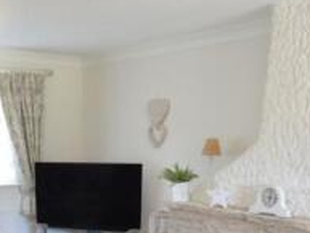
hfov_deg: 38.1
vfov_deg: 26.4
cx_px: 87
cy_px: 280
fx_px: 439
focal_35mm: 49
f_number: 8
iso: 400
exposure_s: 1/10
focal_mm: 10
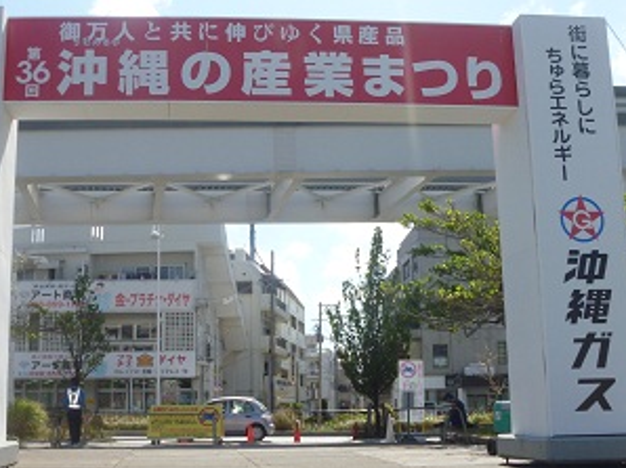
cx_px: 246
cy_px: 239
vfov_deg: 30.8
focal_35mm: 47
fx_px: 849
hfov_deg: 40.3
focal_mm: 6.3
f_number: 5.6
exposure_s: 1/400
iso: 100
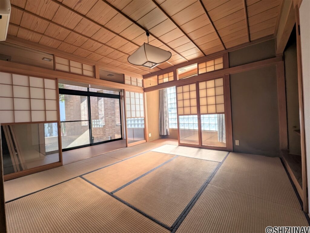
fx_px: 117
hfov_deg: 106.1
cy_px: 116
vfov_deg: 90.1
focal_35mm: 13
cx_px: 155
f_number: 2.2
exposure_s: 1/355
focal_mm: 1.95
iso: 56
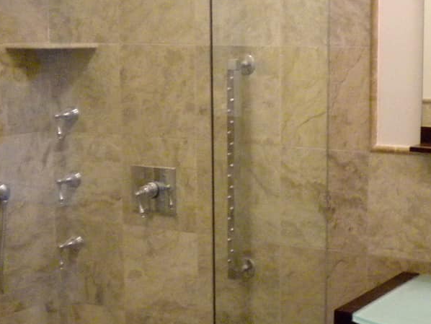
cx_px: 287
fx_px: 972
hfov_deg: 24.9
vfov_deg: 18.9
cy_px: 170
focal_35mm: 78
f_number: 3.1
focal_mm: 6.3
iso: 722
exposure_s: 1/61.1
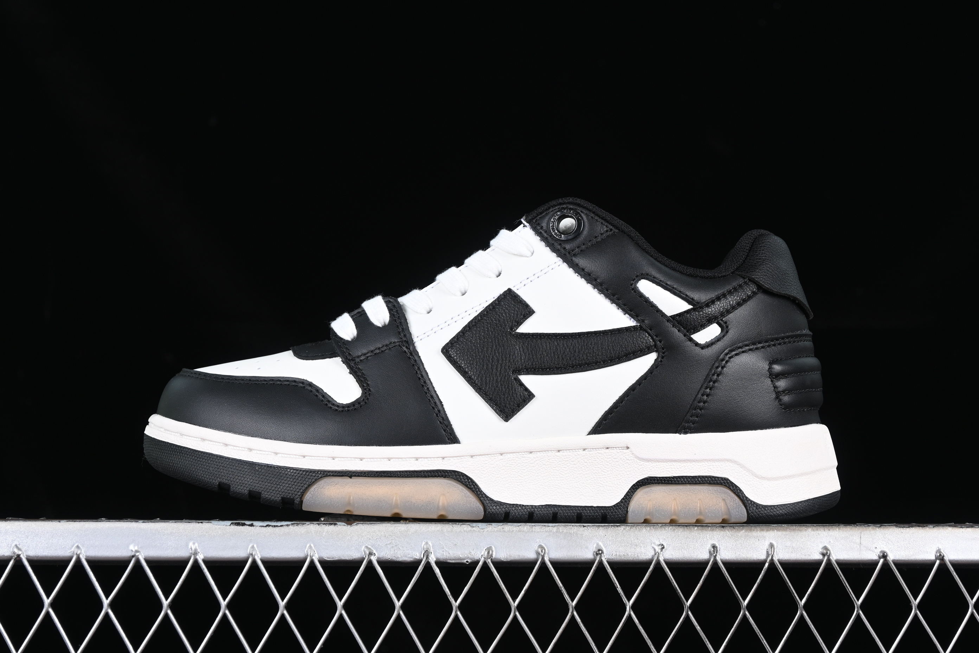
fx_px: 2039
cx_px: 490
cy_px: 326
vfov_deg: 18.2
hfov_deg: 27.0
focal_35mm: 75
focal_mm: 50
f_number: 6.3
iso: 160
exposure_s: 1/60
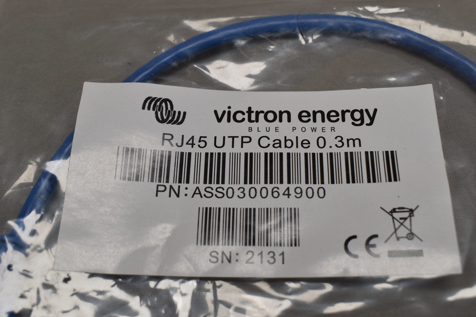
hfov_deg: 45.0
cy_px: 158
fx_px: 575
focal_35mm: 44
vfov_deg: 30.9
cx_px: 238
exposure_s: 1/60
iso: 180
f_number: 8
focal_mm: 29
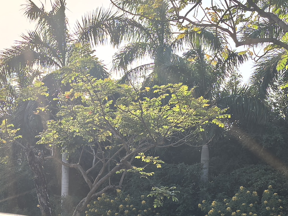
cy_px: 289
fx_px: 1048
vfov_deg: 11.4
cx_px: 9
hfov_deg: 15.4
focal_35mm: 126
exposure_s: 1/983
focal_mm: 6.98
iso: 50
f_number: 2
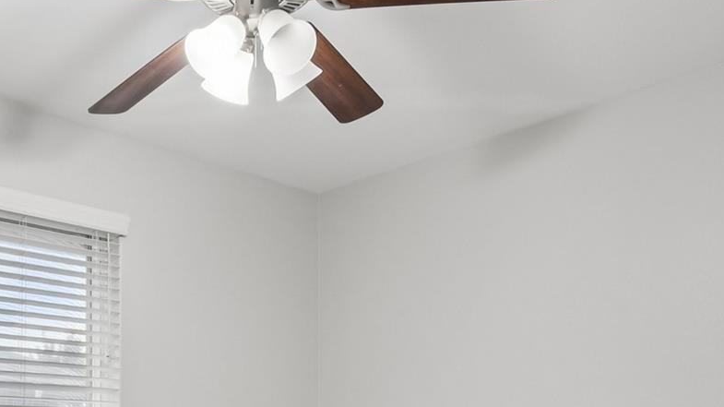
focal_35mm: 41
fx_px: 787
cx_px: 190
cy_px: 433
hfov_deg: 47.7
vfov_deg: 26.9
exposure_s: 1/20
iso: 400
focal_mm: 10
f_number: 8
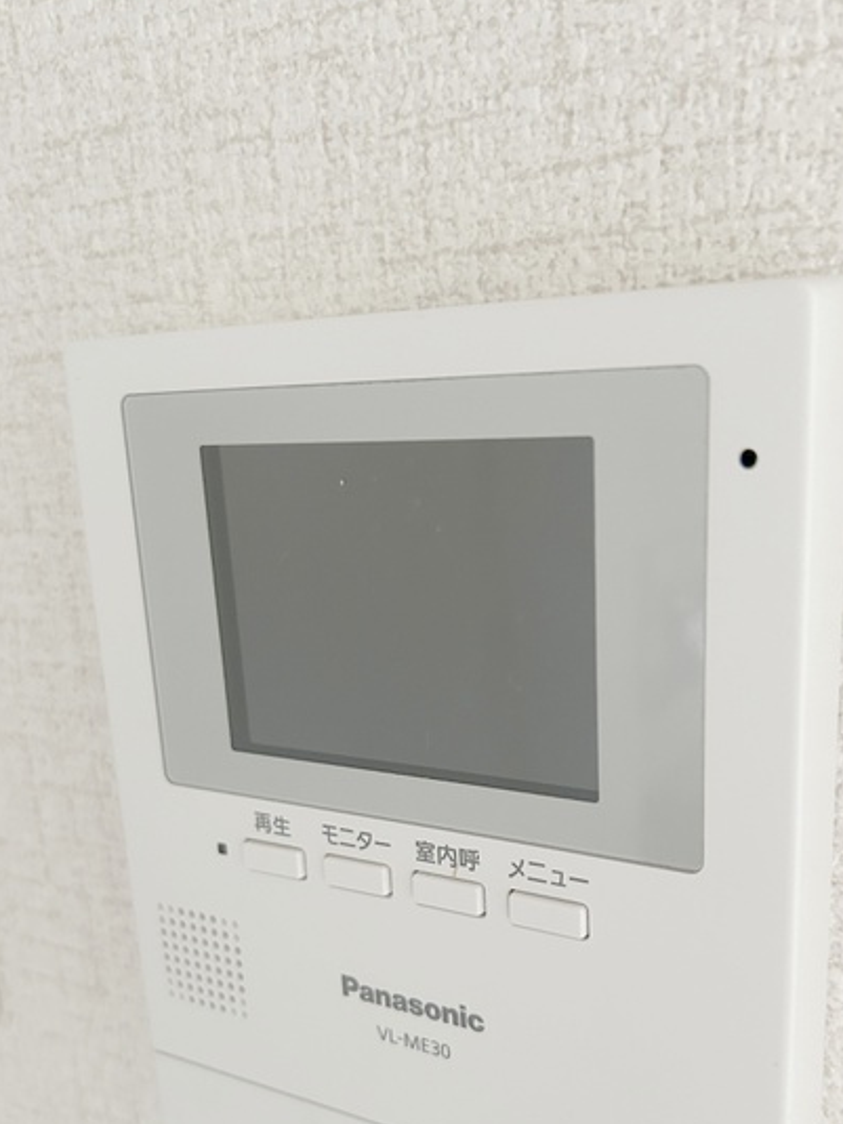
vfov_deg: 53.3
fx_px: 1104
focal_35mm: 34
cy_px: 712
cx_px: 472
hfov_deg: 41.7
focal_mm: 5.7
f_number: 1.5
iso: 400
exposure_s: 1/60
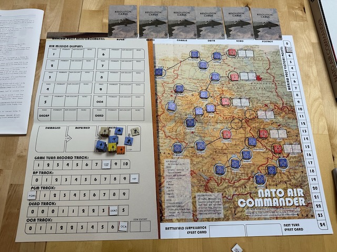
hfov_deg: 71.6
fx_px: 234
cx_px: 168
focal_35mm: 24
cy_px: 126
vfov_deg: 56.8
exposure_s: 1/60
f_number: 1.78
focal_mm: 6.86
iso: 125
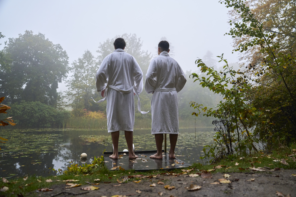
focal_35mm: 24
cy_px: 98
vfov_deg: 53.1
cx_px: 148
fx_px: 197
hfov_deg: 73.7
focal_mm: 24
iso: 3200
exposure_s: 1/1000
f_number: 2.8
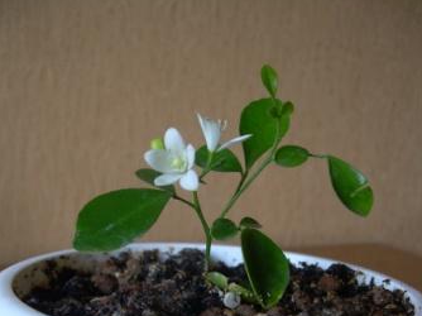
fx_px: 621
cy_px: 270
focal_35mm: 51
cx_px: 211
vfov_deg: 27.7
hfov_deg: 37.5
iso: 50
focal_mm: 6.3
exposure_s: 1/30
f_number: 2.8
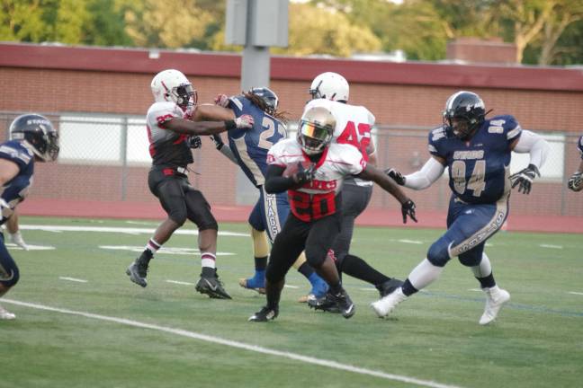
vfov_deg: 5.4
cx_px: 292
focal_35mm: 255
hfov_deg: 8.1
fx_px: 4129
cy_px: 194
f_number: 2.8
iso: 6400
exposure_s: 1/6400
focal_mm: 170
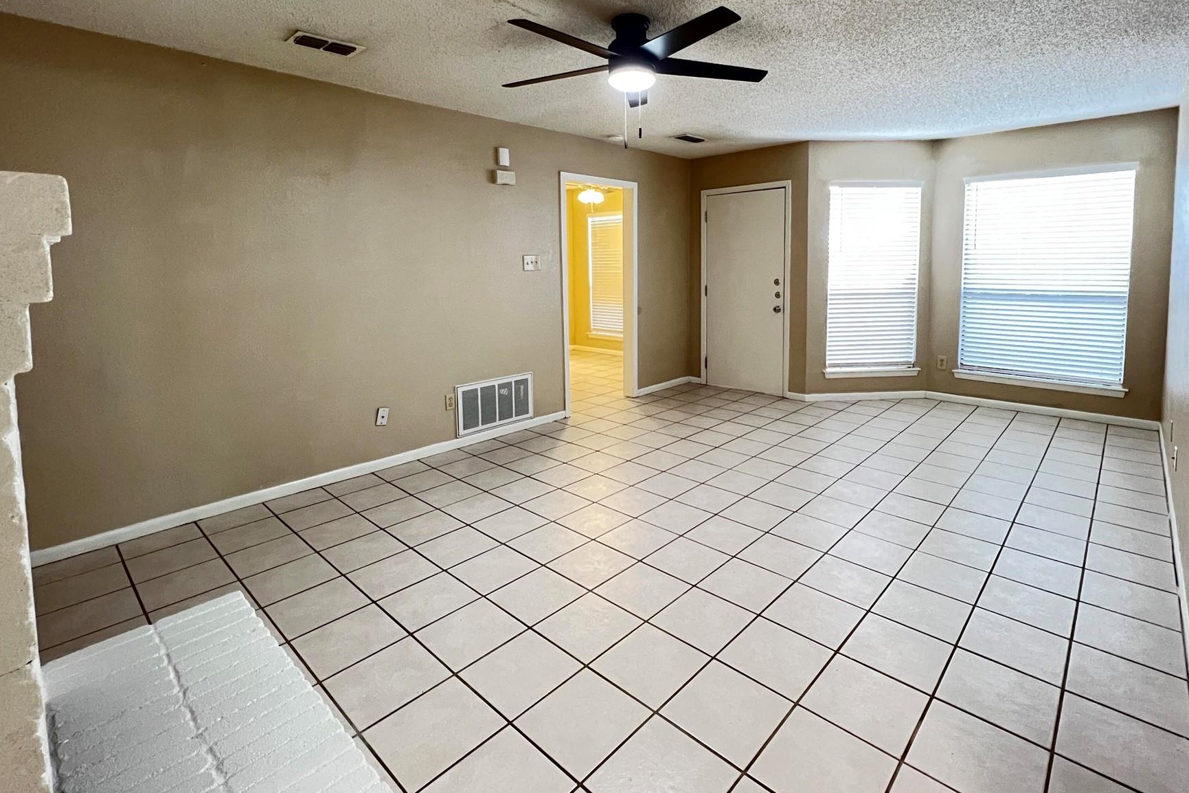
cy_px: 302
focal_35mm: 16
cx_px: 648
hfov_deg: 96.5
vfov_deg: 72.6
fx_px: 528
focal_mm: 1.57
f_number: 1.8
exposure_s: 1/60
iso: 640
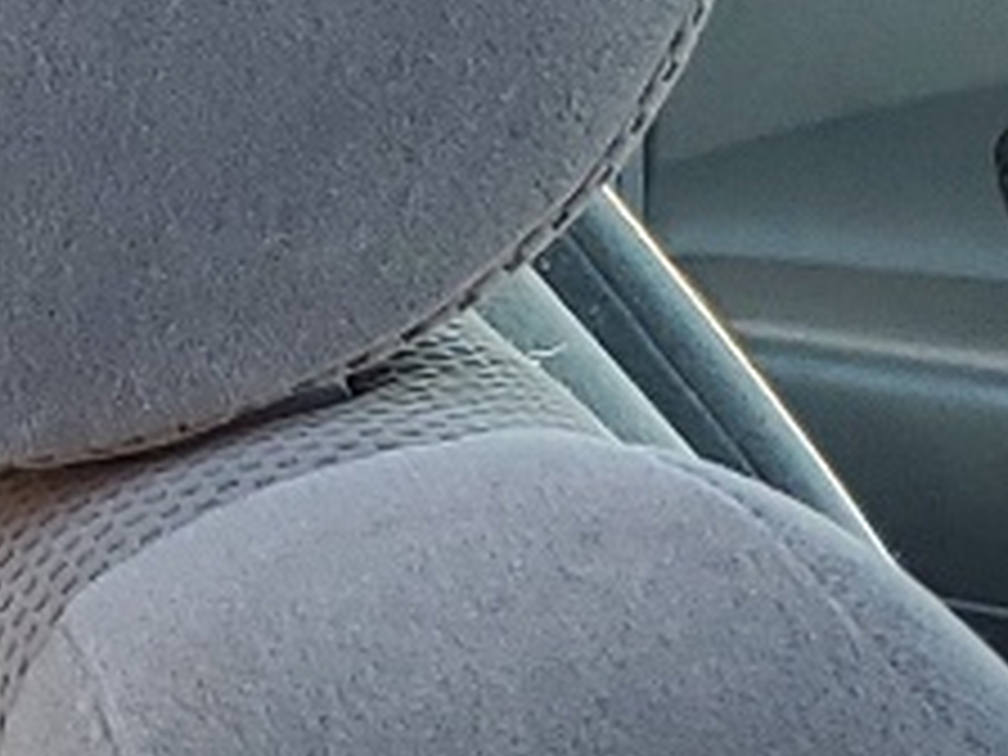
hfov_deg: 9.0
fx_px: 5416
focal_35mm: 186
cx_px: -1804
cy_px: 747
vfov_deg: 7.9
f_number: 1.5
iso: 56
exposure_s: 1/120
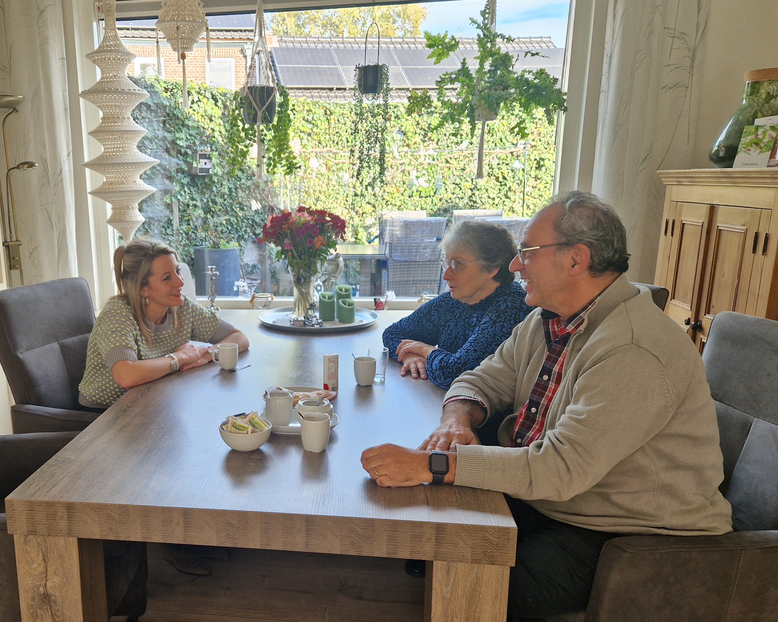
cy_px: 367
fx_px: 714
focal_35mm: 31
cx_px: 264
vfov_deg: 46.9
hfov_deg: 56.1
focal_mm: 5.4
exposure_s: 1/180
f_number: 1.8
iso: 100
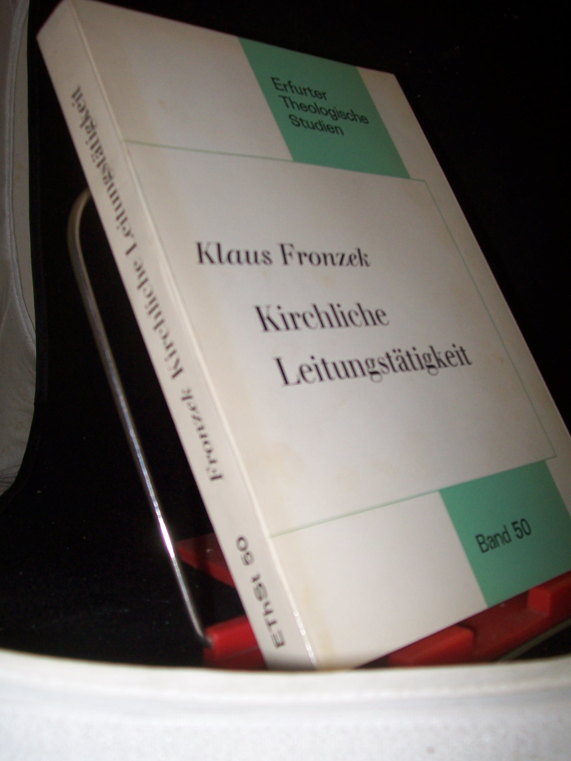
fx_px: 836
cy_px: 422
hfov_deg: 37.7
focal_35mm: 38
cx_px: 294
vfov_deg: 48.9
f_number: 2.7
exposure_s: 1/60
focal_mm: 5.6
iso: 80
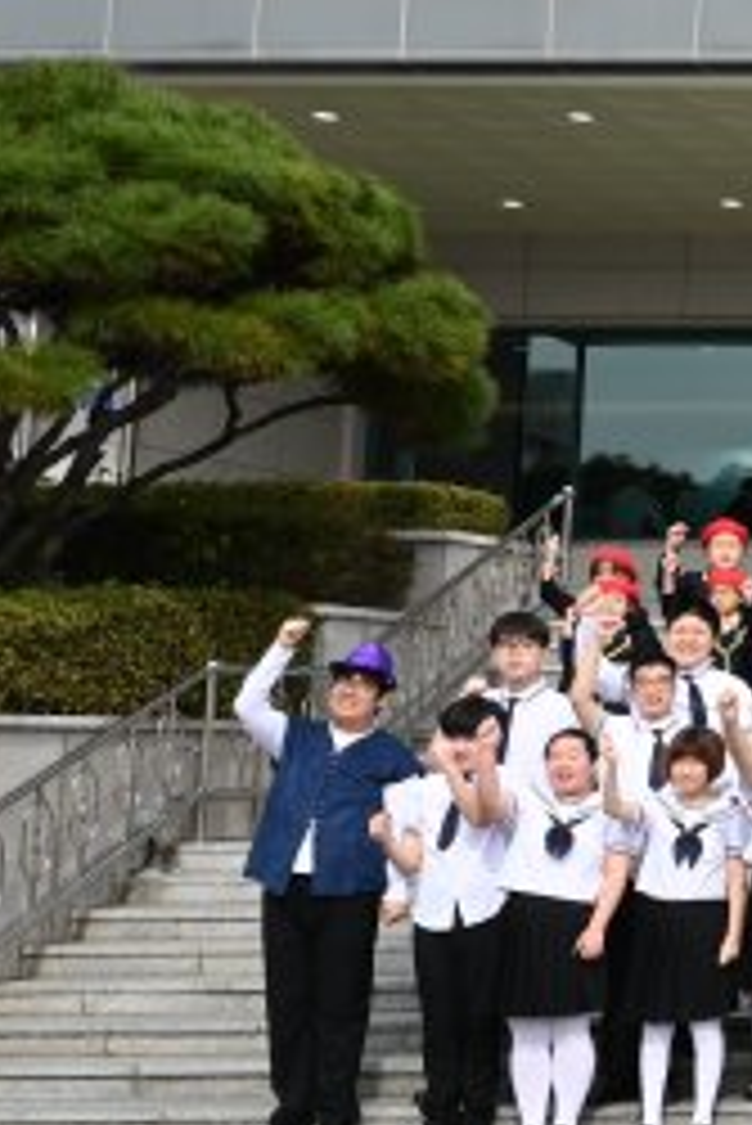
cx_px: 1765
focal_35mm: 83
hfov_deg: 12.9
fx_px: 2597
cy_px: 400
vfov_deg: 24.4
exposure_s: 1/125
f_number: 10
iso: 125
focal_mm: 26
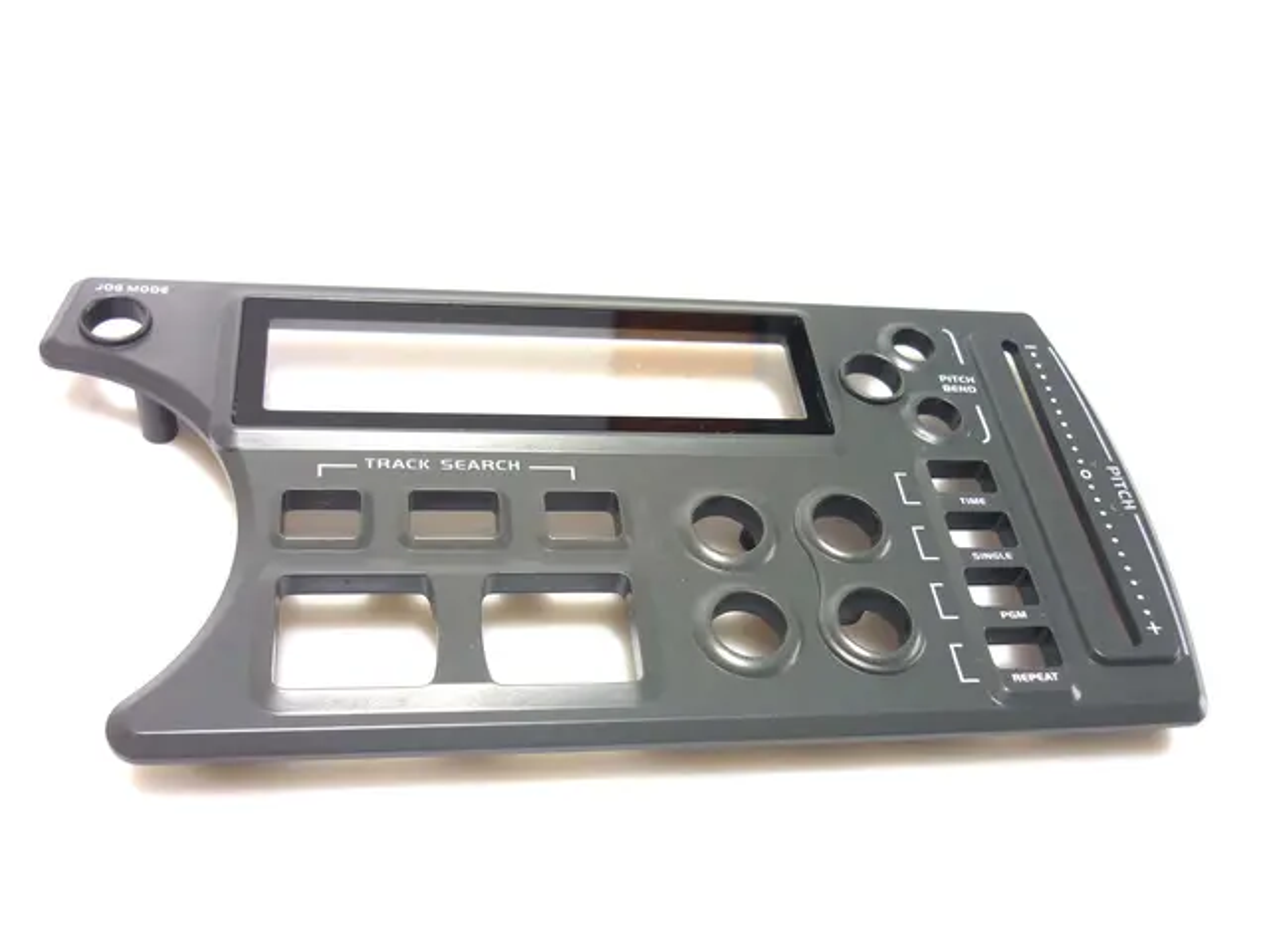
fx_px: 1210
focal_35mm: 33
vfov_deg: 42.9
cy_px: 476
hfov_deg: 55.4
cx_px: 634
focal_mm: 5.5
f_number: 2.8
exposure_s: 1/80
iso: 80
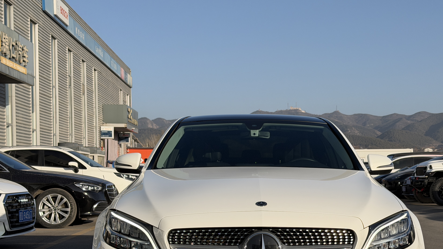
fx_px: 752
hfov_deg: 32.7
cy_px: 180
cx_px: 264
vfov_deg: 18.7
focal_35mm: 64
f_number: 1.78
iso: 64
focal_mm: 6.76
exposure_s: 1/6536
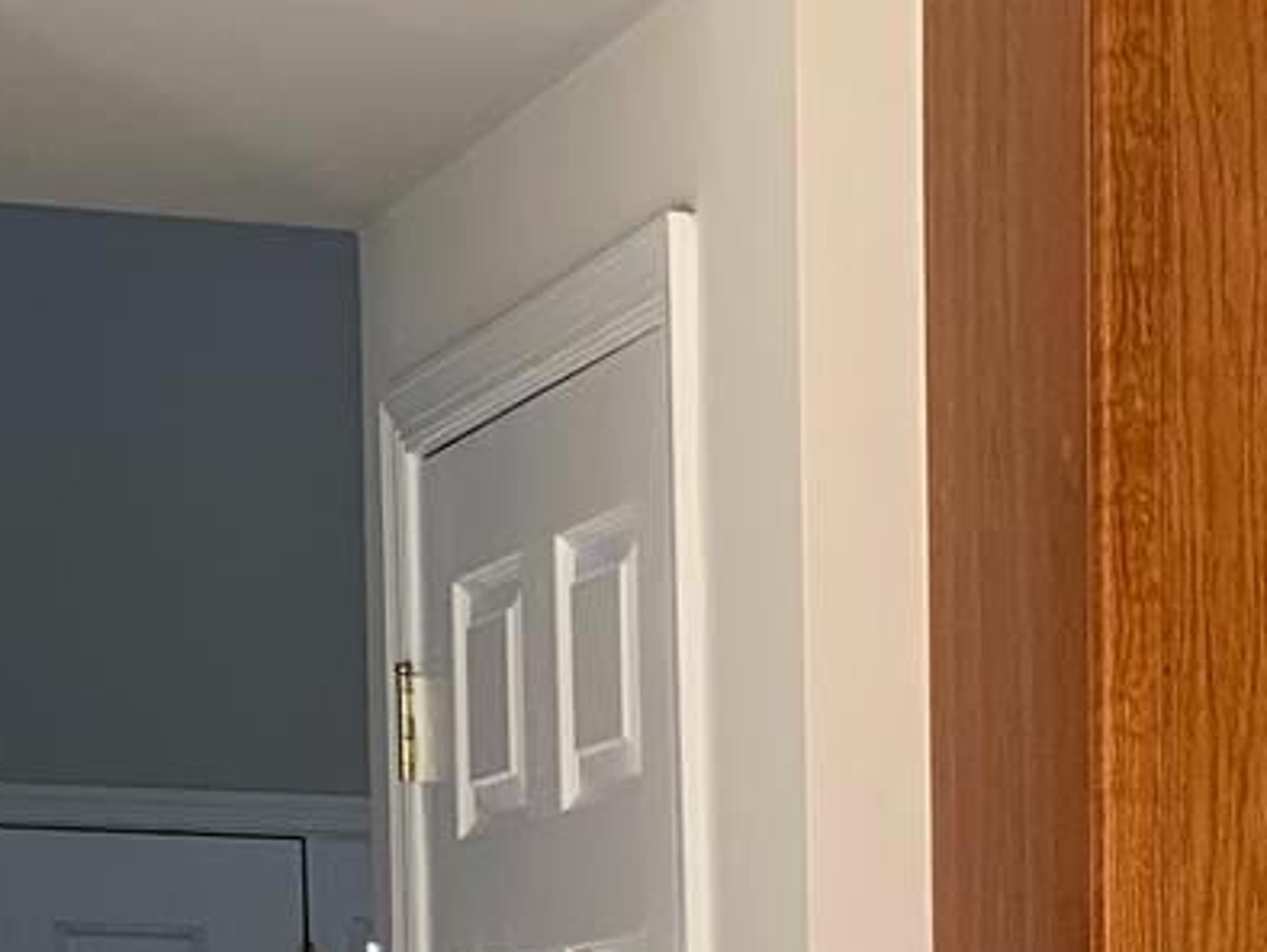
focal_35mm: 135
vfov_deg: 10.3
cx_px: 1598
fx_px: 4944
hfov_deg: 14.1
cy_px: 1766
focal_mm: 4.25
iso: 50
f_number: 1.8
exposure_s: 1/121
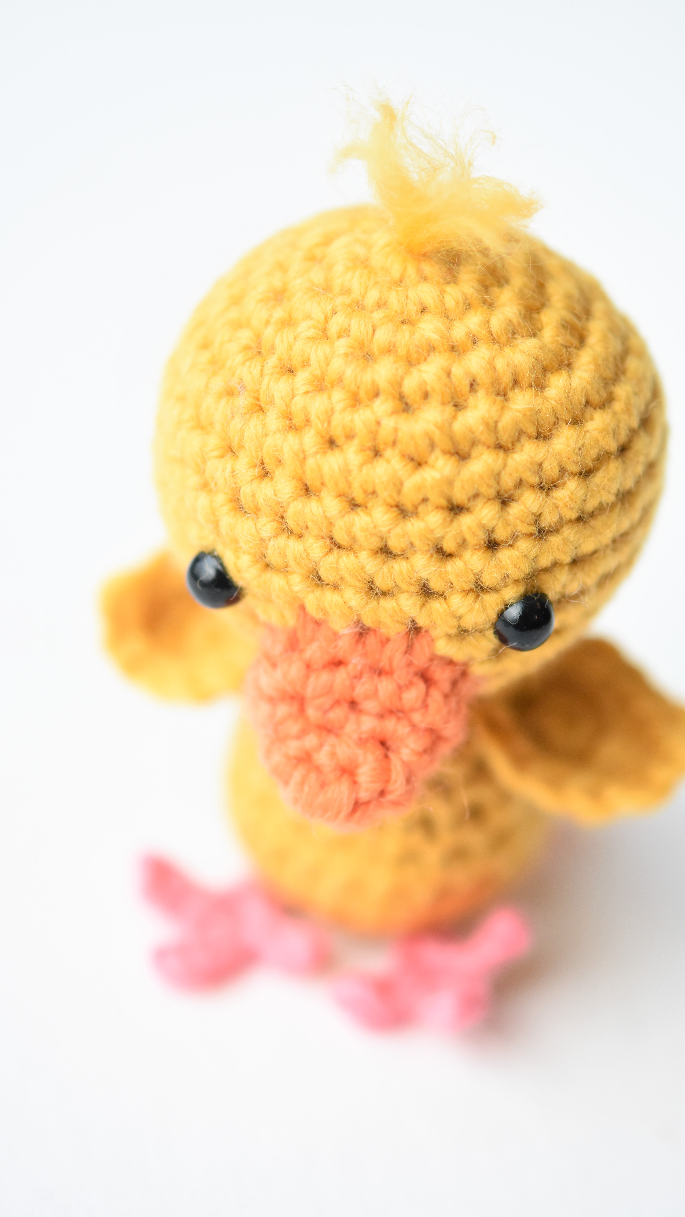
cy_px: 609
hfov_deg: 12.7
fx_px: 3068
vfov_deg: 22.5
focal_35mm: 95
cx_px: 379
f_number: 3
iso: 1250
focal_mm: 60
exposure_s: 1/800
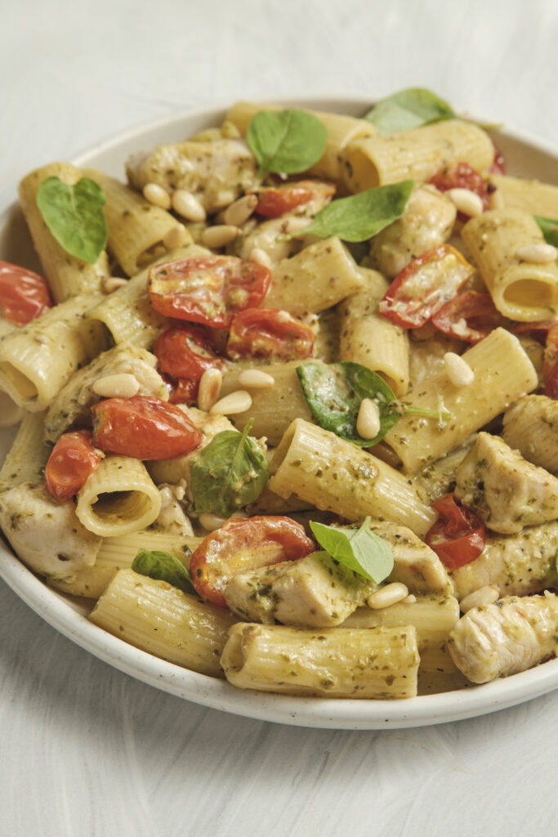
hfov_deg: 13.0
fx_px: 2440
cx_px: 279
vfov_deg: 19.5
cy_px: 418
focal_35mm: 105
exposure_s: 1/250
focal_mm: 70
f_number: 8
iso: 160
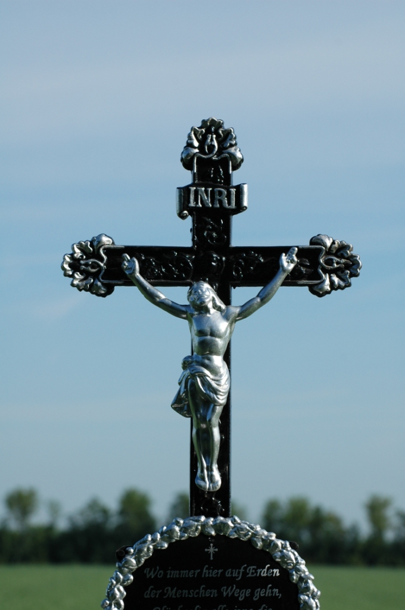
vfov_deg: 13.4
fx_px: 2589
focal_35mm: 153
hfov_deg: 8.9
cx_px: 202
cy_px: 305
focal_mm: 102
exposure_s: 1/800
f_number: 7.1
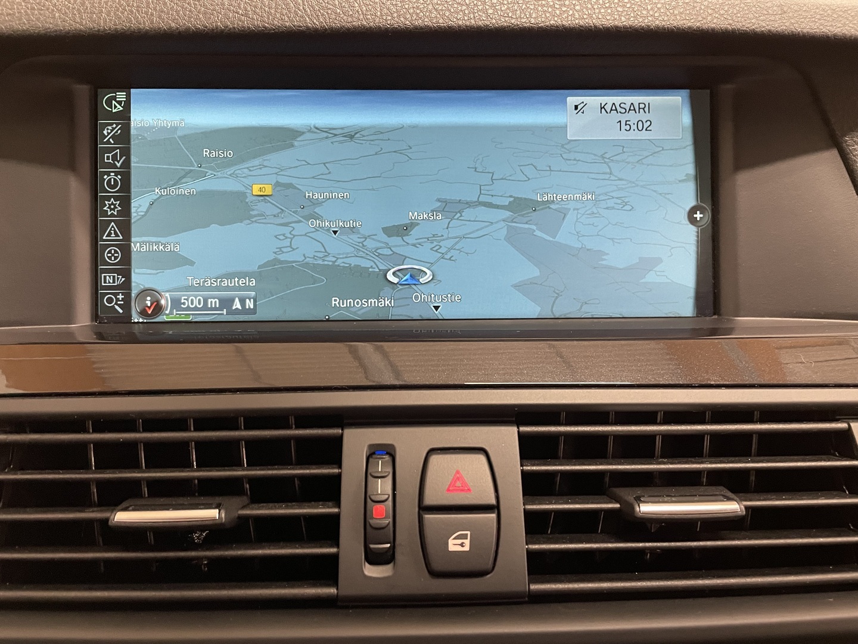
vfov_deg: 53.1
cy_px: 322
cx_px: 429
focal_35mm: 26
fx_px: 644
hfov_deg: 67.3
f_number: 1.6
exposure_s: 1/35
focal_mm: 4.2
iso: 640
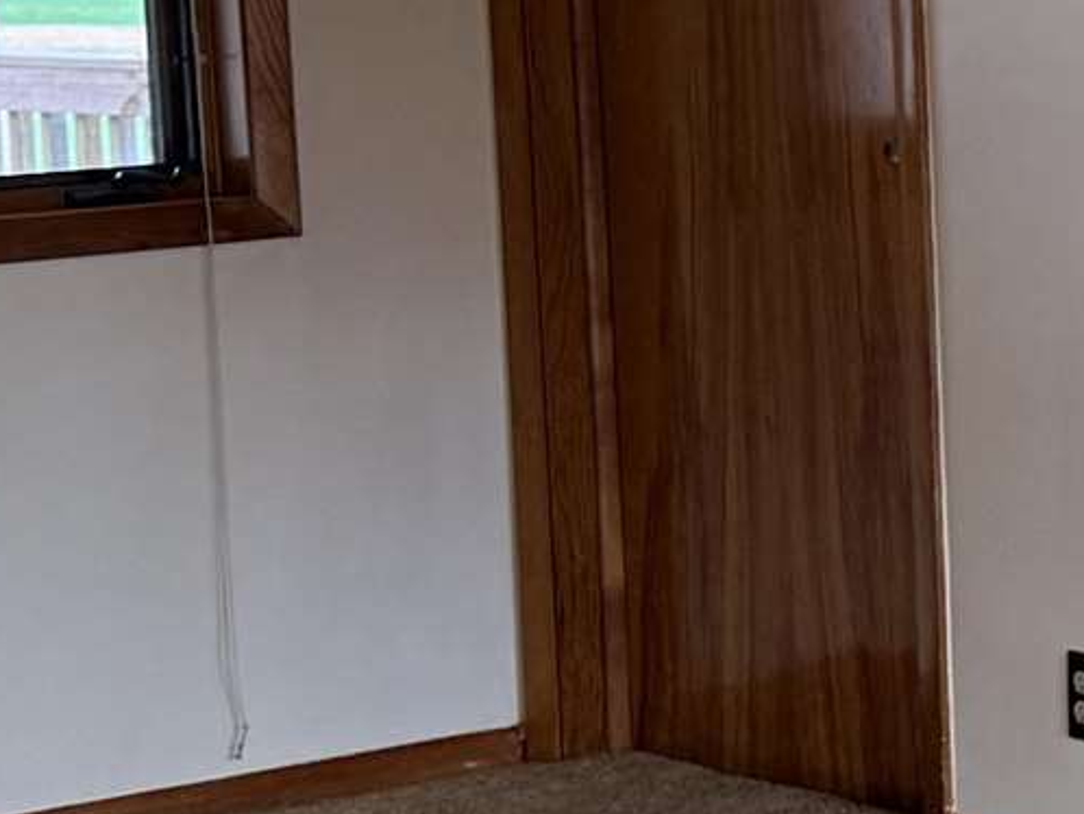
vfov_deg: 10.0
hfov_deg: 11.9
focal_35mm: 148
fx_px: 4637
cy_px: 276
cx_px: 2166
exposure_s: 1/141
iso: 125
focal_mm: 6.76
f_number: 1.78
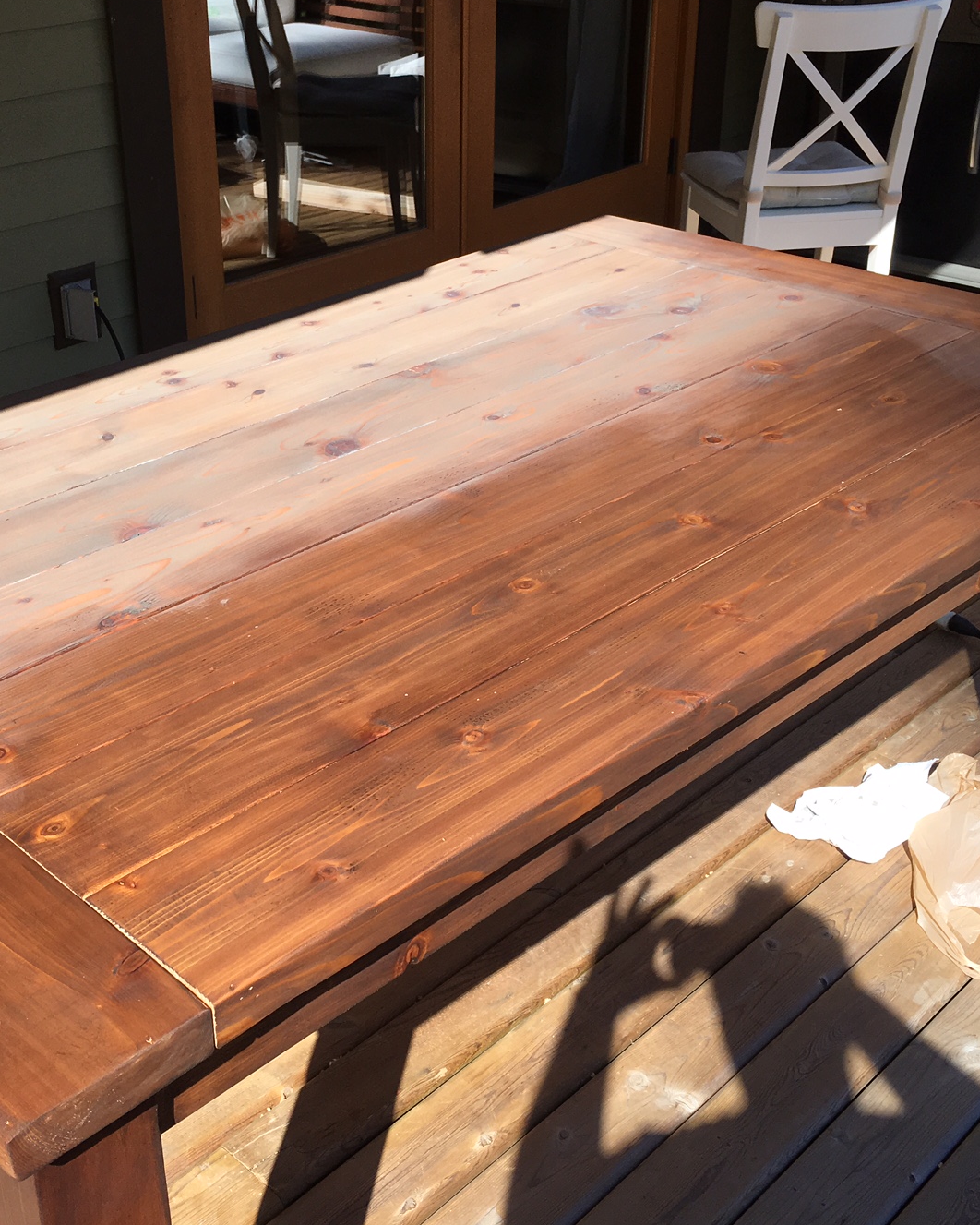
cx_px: 354
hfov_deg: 34.7
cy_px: 536
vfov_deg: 42.8
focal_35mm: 43
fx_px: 1559
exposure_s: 1/761
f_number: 2.2
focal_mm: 4.15
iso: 25
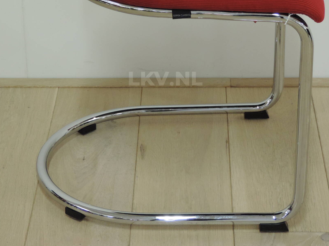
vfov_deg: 11.7
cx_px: 165
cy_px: 78
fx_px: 1207
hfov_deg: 15.5
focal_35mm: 127
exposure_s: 1/25
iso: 400
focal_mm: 16
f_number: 4.1
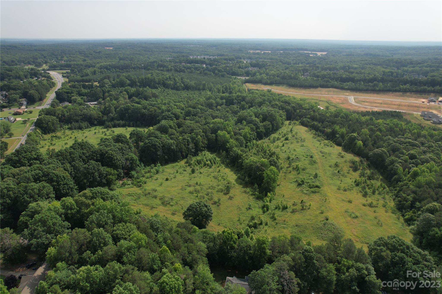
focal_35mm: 22
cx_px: 221
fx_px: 270
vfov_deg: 57.2
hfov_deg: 78.6
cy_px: 147
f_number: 2.8
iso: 100
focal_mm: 8.38
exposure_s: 1/500
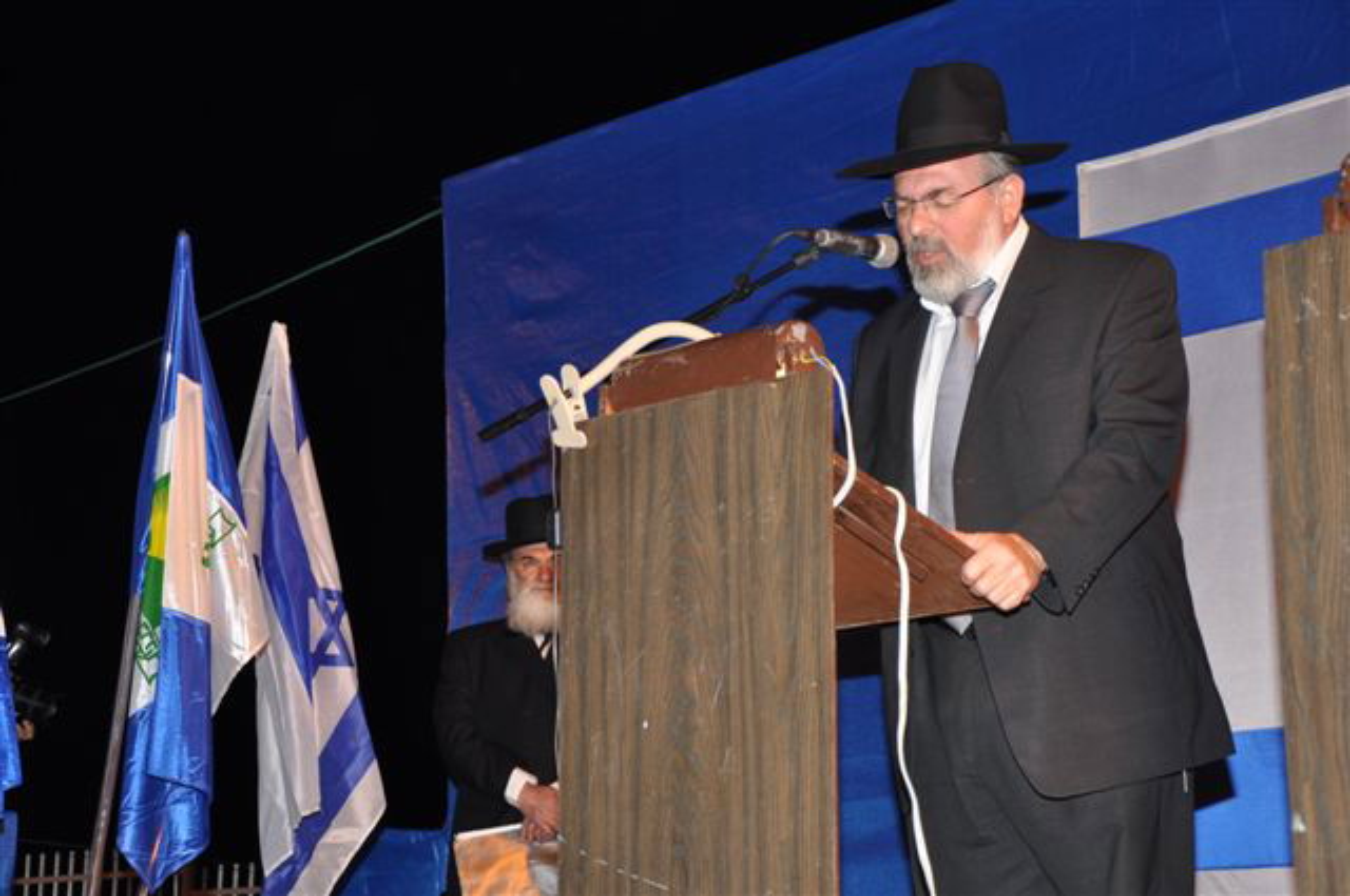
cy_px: 448
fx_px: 2809
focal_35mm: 75
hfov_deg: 27.0
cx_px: 675
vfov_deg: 18.1
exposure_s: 1/60
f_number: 5.6
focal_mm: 50
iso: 400
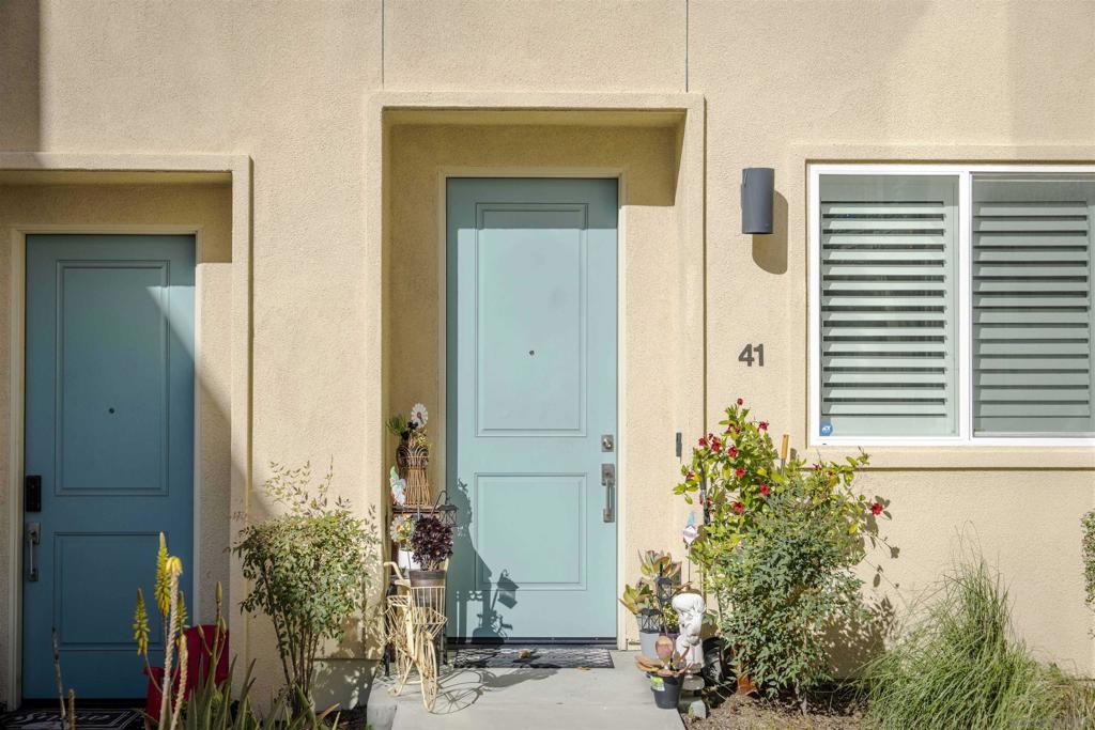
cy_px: 365
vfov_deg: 26.0
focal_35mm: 52
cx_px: 548
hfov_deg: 38.2
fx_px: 1582
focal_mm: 52
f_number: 4
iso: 64
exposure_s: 1/1250
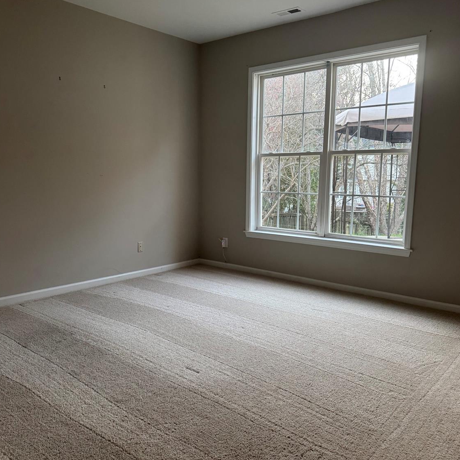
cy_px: 238
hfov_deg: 55.6
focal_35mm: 29
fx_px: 436
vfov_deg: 55.6
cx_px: 230
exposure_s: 1/60
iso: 320
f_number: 1.78
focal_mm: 6.76
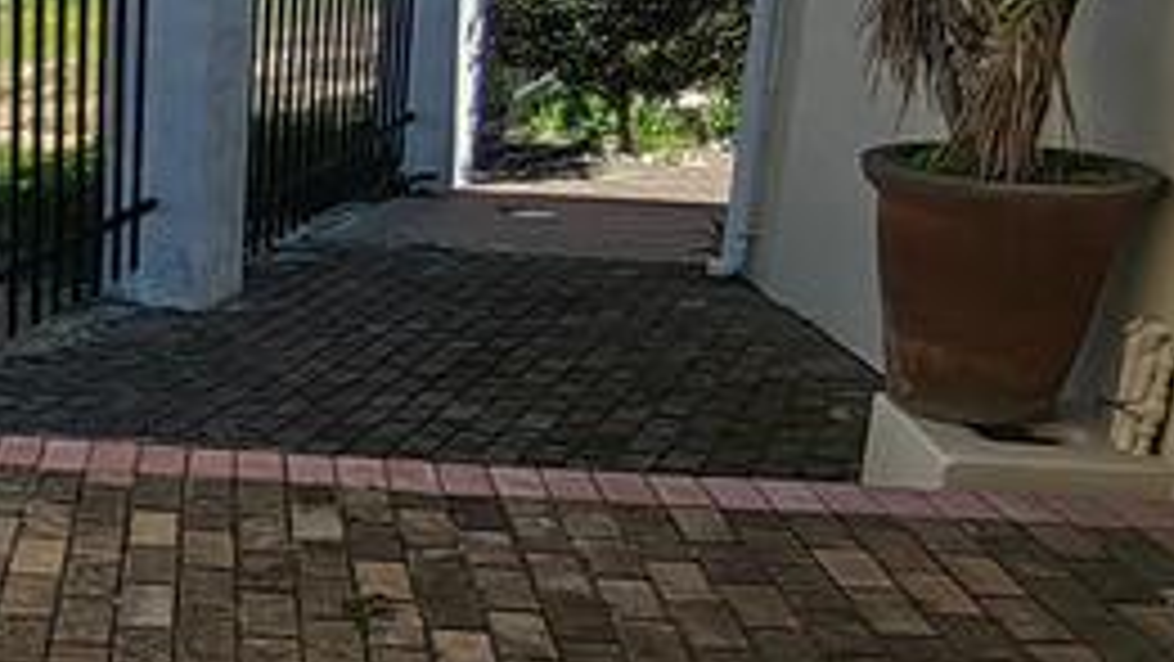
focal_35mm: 60
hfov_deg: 29.2
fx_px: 1868
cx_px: -297
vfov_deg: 20.1
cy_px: 329
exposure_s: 1/1174
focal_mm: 1.68
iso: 50
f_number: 2.2
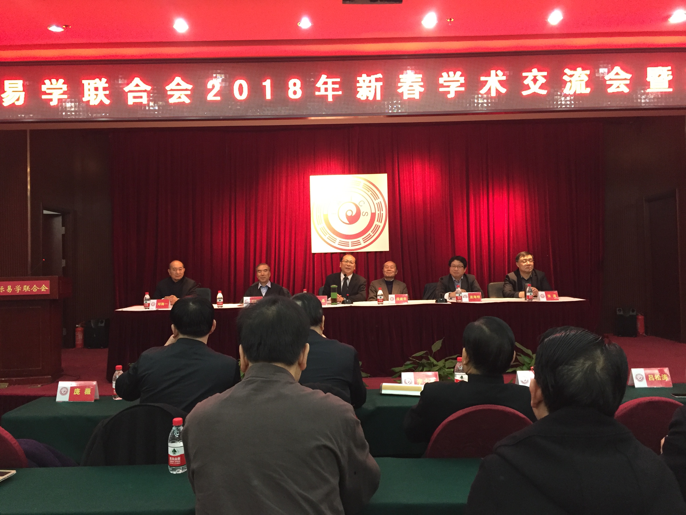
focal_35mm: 29
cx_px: 343
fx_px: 575
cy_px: 258
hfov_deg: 61.7
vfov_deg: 48.2
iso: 250
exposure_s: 1/20
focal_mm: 4.15
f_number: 2.2
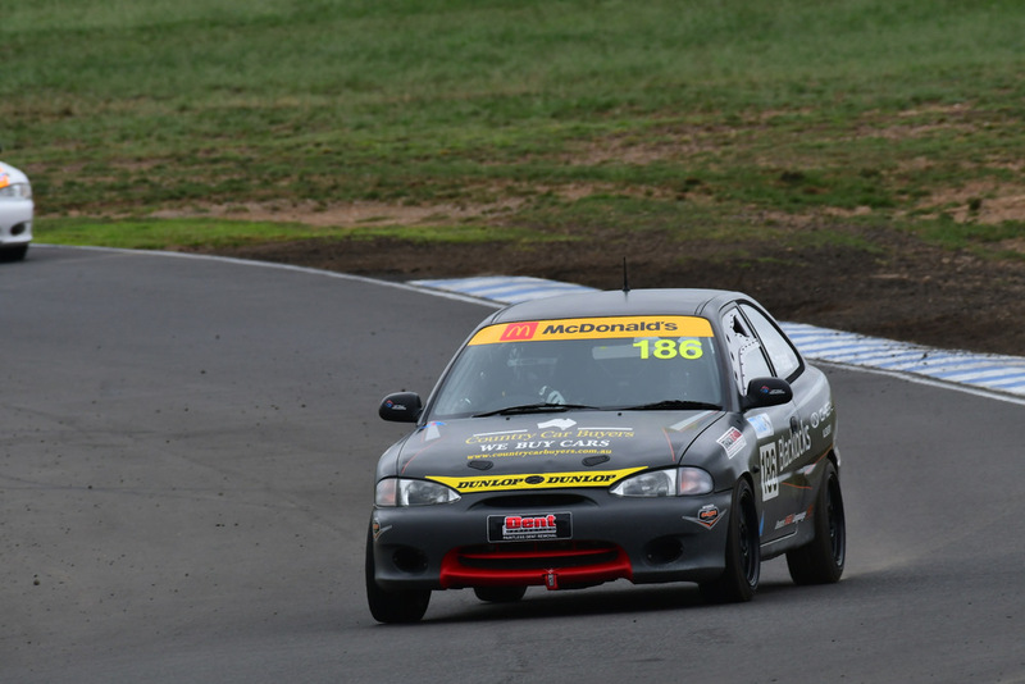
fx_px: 21361
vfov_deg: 1.8
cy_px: 342
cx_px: 512
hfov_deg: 2.7
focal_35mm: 750
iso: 640
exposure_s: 1/640
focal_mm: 500
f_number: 13
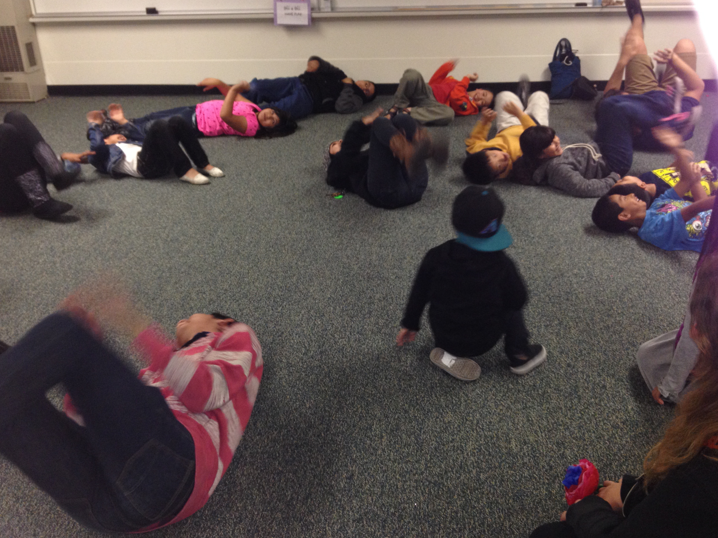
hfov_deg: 50.1
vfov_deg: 38.7
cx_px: 359
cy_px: 263
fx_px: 767
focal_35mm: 37
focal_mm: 4.28
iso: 125
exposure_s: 1/20
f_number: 2.4
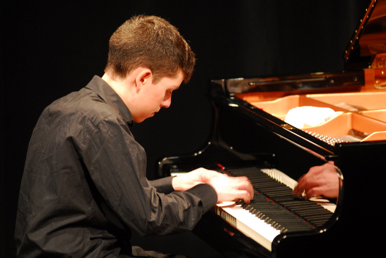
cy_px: 129
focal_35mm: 300
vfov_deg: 4.6
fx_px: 3220
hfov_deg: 6.9
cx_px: 193
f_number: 2.8
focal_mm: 200
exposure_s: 1/40
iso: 640
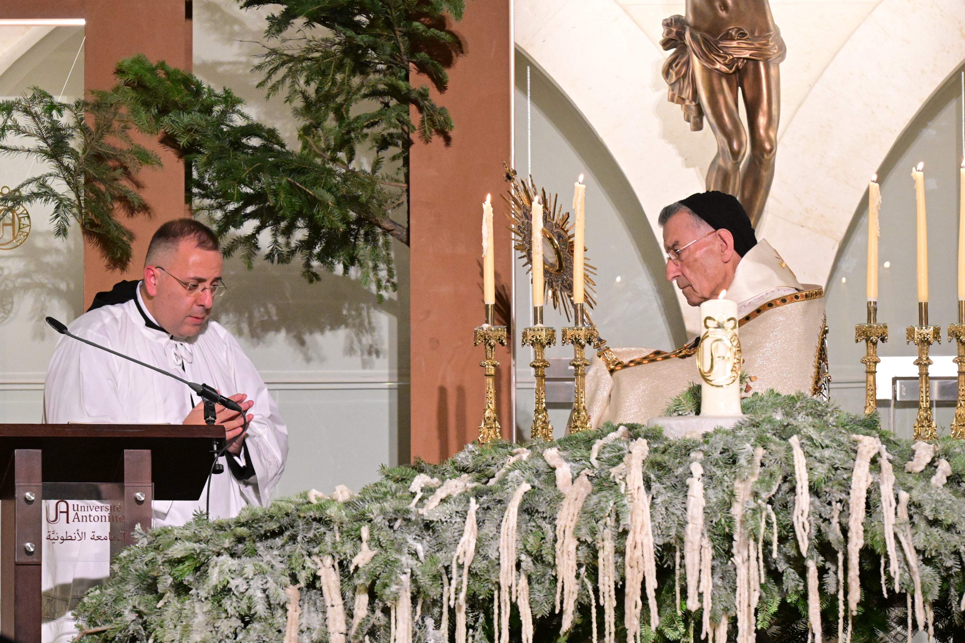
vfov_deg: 5.2
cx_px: 482
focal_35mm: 262
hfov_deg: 7.9
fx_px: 7023
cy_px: 322
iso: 6400
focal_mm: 175
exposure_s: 1/250
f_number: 5.6
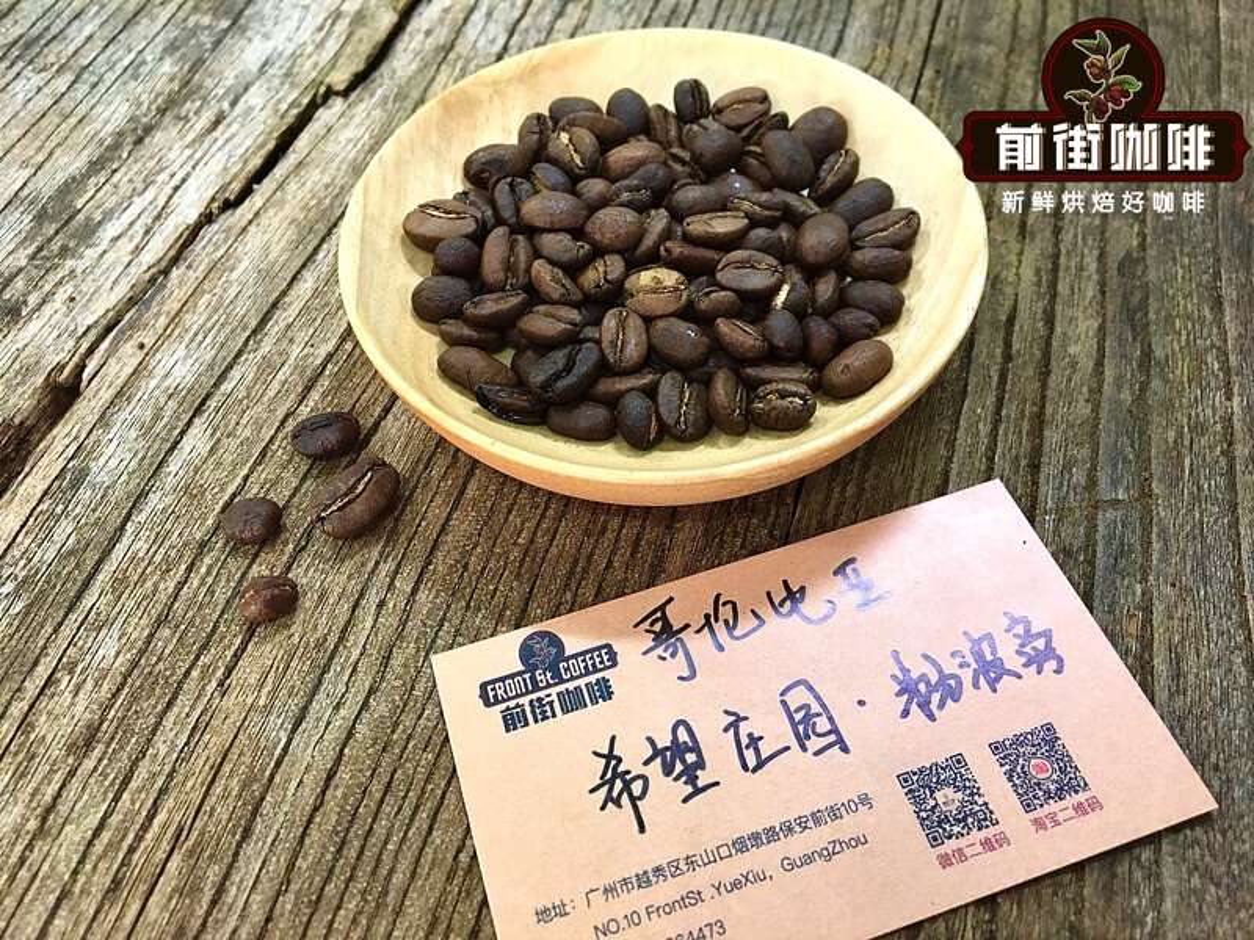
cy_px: 470
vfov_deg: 48.2
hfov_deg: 61.7
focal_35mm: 29
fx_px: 1051
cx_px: 627
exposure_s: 1/20
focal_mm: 4.15
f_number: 2.2
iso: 200
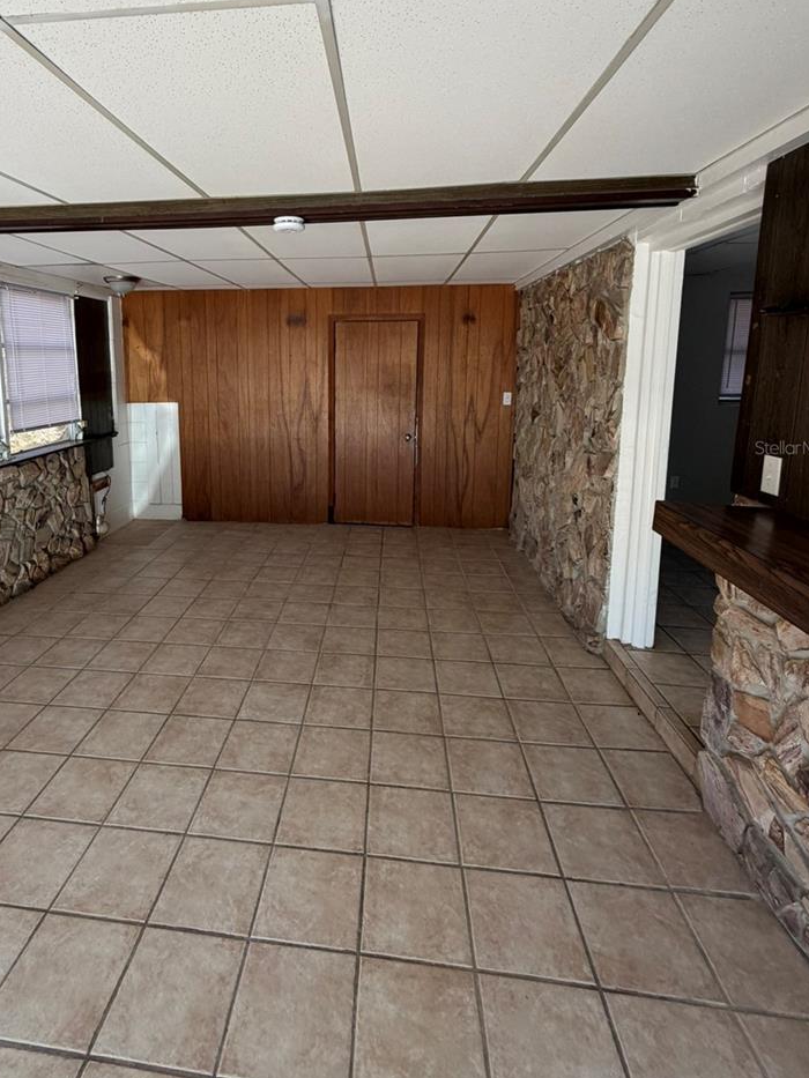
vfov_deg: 86.9
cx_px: 317
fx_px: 561
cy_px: 447
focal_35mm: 18
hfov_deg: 70.7
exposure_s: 1/121
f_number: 2.2
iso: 100
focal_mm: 2.22
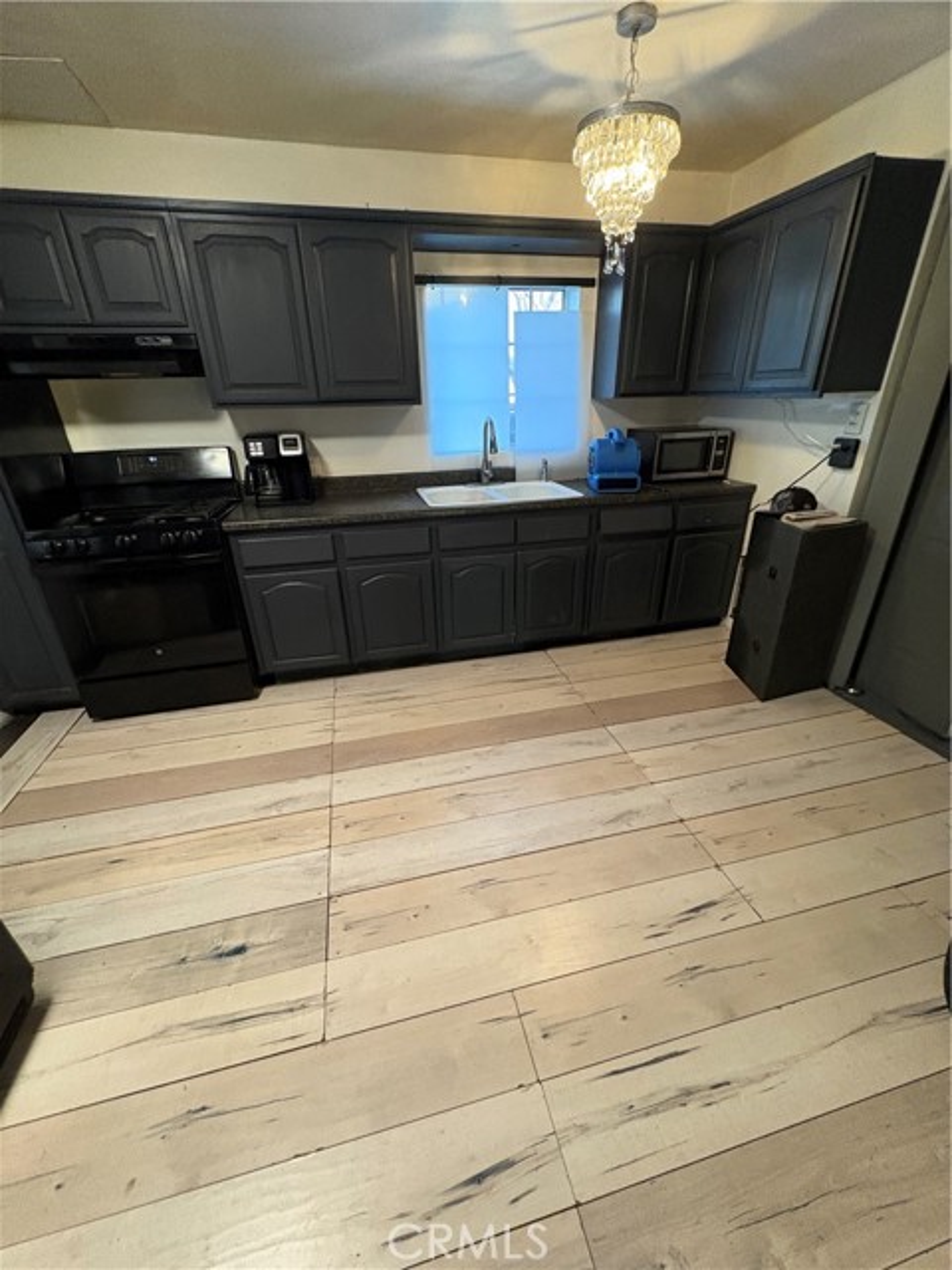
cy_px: 635
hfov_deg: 85.7
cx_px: 476
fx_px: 513
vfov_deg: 102.1
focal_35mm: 14
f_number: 2.2
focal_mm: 2.22
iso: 500
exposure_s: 1/60
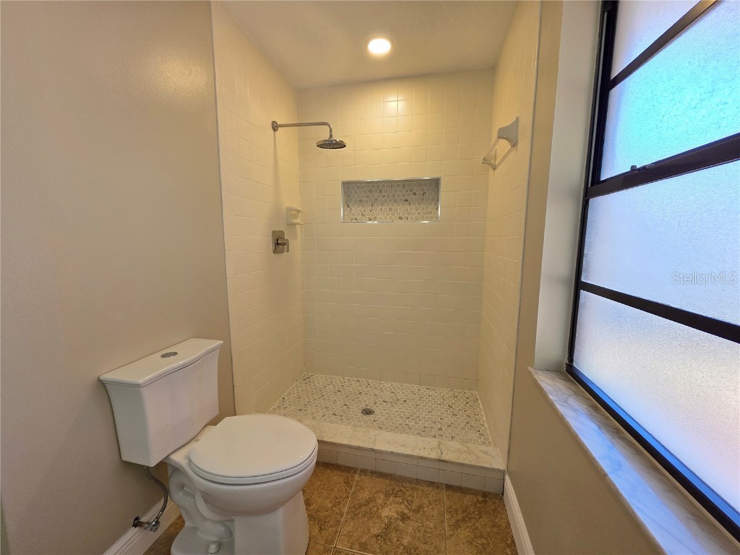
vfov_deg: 89.9
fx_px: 278
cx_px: 370
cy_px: 278
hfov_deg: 106.2
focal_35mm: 13
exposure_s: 1/120
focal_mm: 2.2
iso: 64
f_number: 1.9
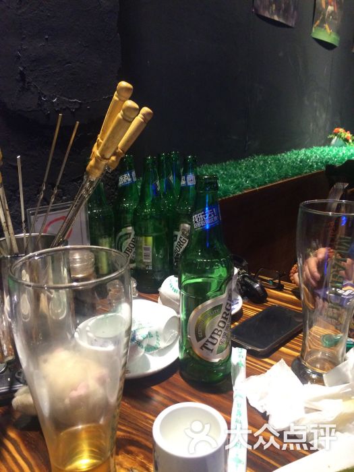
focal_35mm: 29
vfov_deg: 61.7
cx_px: 177
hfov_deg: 48.2
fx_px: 395
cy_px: 236
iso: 320
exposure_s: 1/33
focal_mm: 4.15
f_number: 2.2
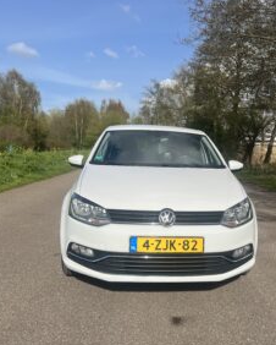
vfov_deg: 50.2
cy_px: 182
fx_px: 367
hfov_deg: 40.8
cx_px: 178
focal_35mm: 36
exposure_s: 1/6993
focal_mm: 5.7
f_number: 1.5
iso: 50
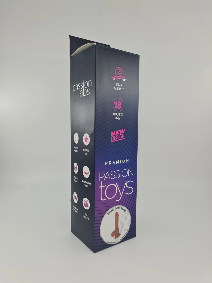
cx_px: 106
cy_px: 142
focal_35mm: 25
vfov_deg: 69.4
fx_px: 204
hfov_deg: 54.9
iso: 50
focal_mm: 7
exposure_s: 1/351
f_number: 1.8
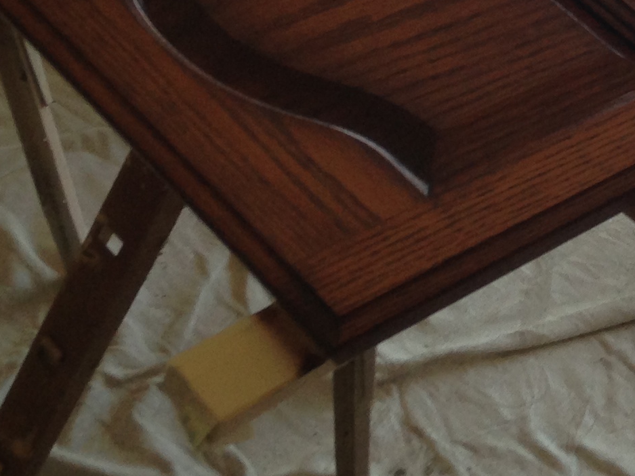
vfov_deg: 12.4
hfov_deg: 16.6
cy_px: -184
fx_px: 2109
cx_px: 709
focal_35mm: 115
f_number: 2.4
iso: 64
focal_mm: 4.12
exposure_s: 1/60
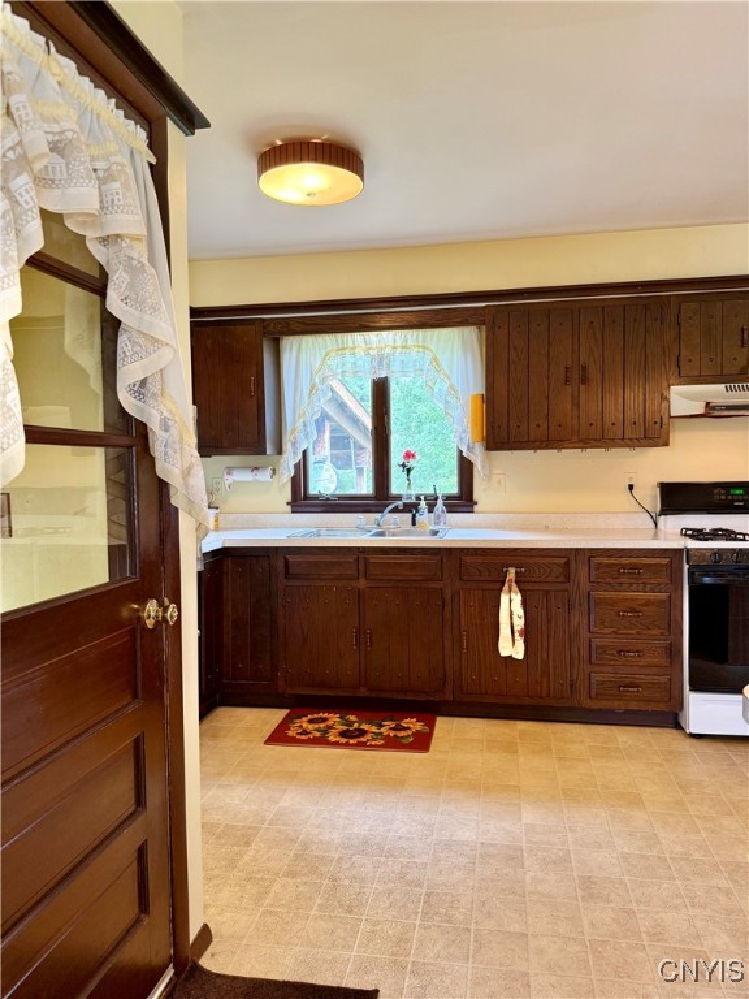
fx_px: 692
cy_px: 500
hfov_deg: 56.8
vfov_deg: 71.6
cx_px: 374
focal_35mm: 24
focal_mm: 6.76
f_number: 1.78
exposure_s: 1/60
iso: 160
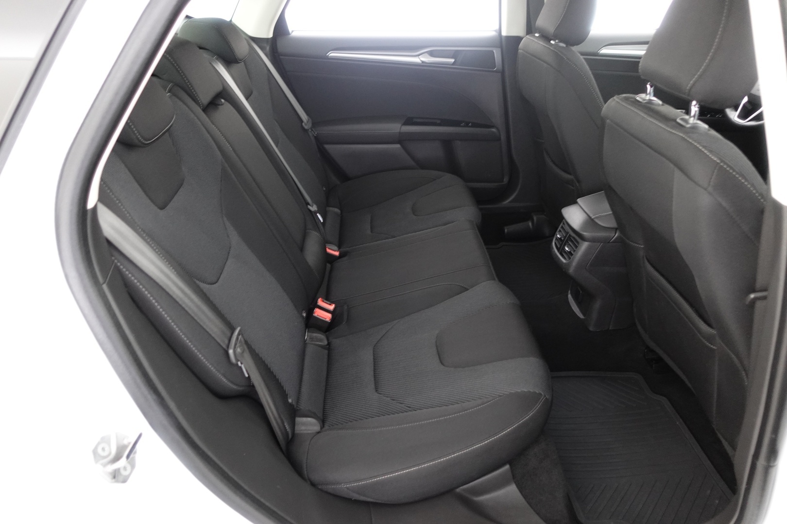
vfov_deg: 53.1
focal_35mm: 24
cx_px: 394
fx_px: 525
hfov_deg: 73.7
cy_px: 262
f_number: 1.8
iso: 800
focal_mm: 9.4
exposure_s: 1/10
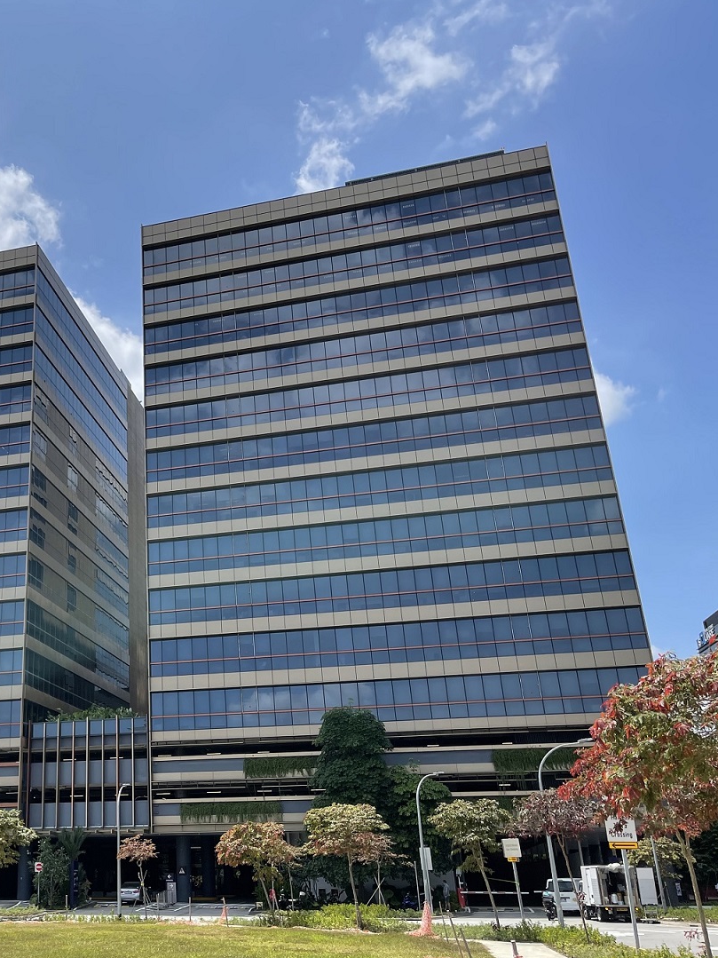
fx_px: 968
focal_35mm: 35
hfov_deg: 38.6
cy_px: 476
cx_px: 107
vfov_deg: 52.6
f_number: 1.6
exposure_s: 1/5618
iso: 32
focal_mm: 5.1
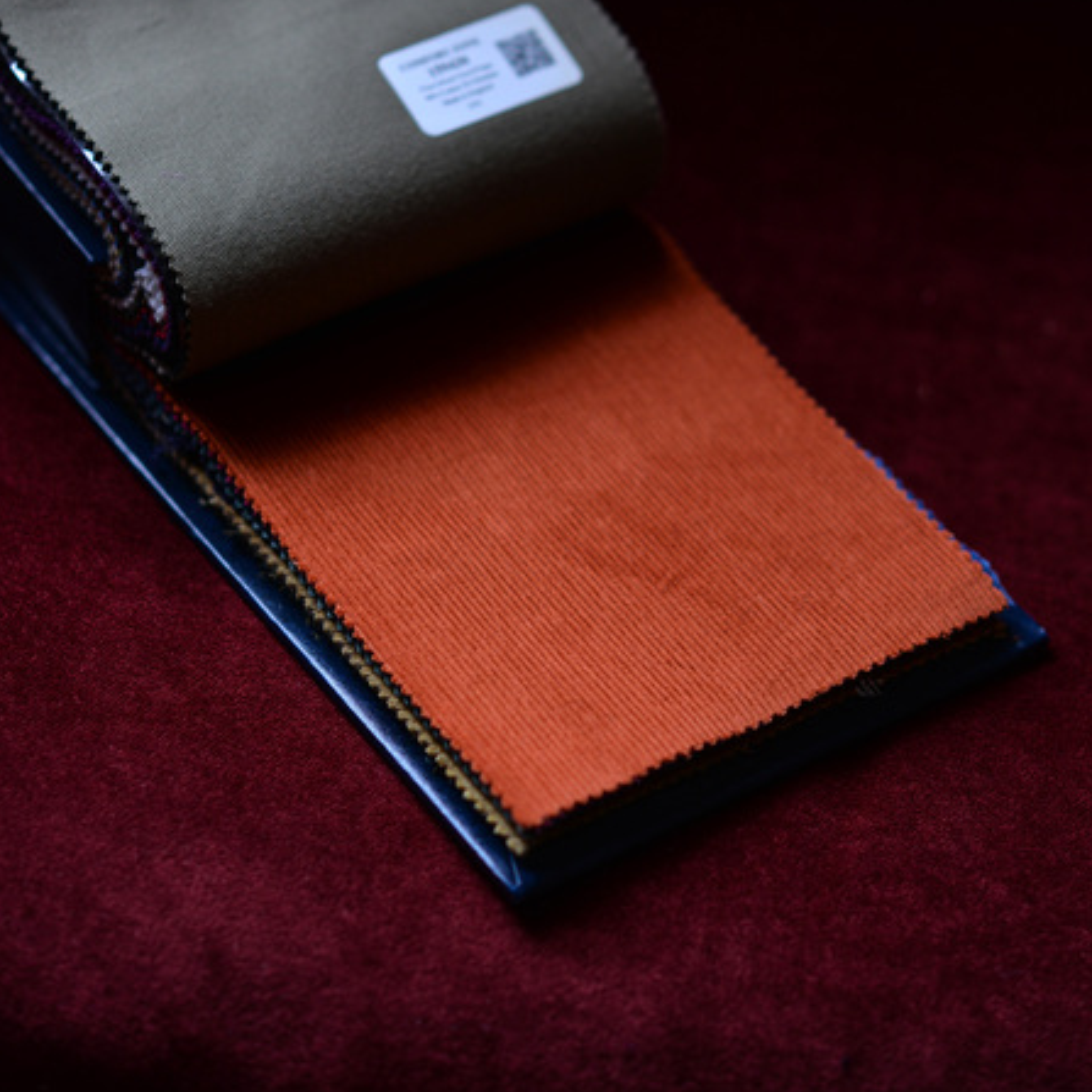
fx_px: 3890
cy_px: 381
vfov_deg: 16.0
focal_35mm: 109
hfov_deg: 16.0
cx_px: 547
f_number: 2.8
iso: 400
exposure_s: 1/160
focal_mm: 85
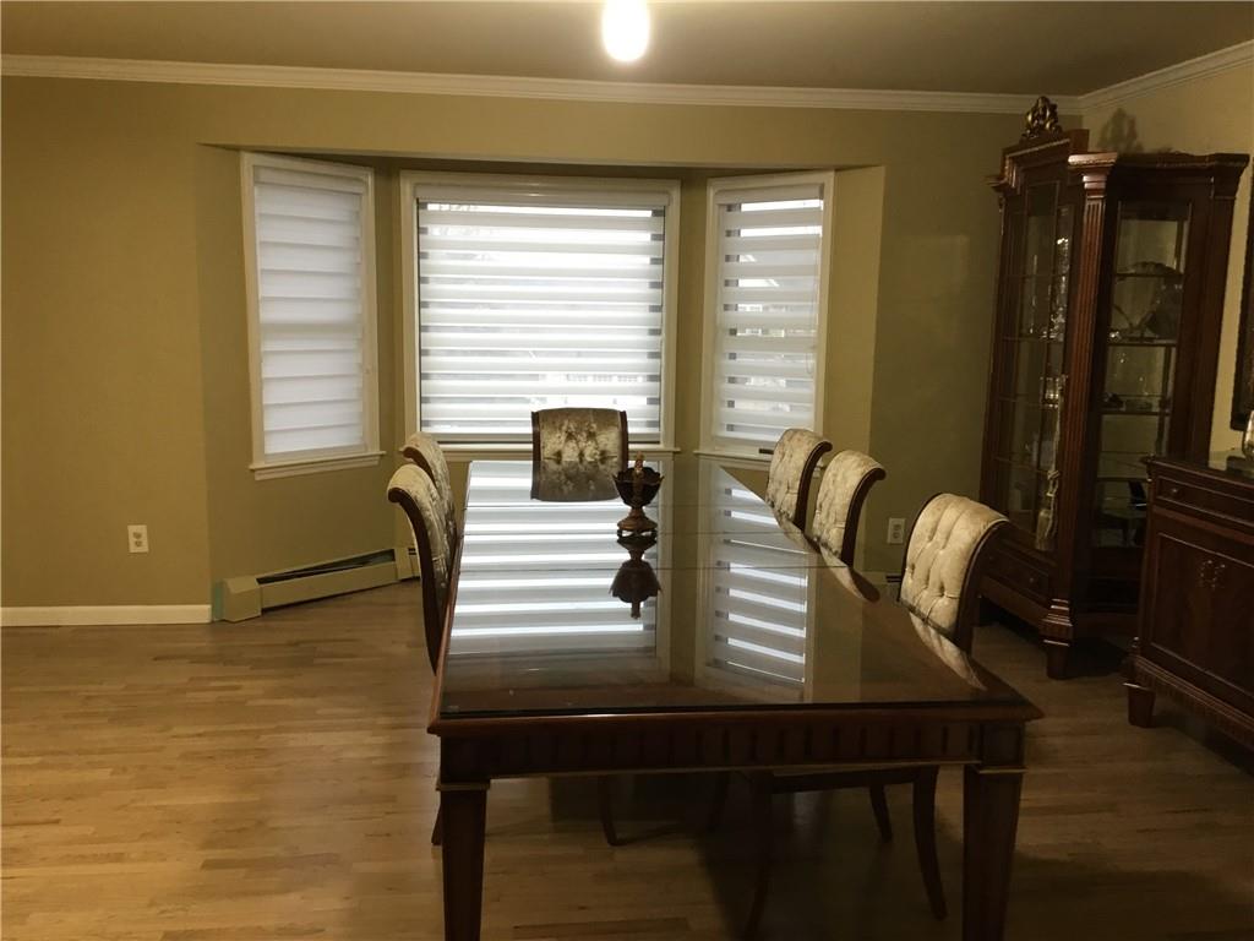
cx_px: 627
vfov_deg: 45.4
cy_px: 470
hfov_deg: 58.4
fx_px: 1123
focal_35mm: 31
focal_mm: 3.3
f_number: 2.4
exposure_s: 1/30
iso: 80
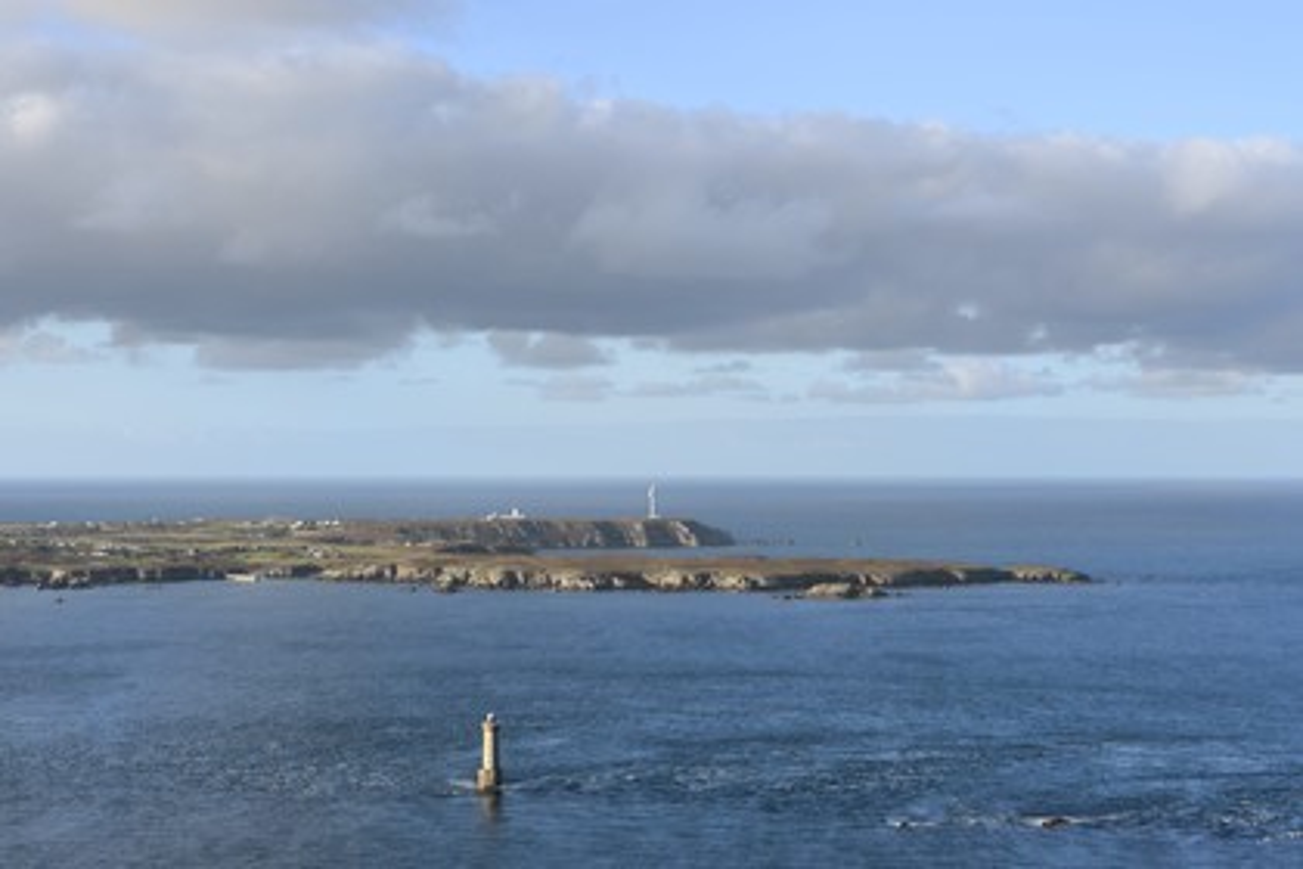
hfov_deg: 28.8
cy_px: 434
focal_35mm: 70
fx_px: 2533
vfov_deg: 19.5
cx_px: 652
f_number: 11
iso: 800
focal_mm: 70
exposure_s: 1/1250
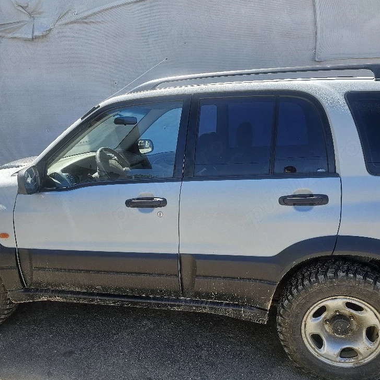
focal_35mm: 28
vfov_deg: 57.3
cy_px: 186
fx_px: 348
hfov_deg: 57.3
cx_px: 203
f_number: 1.7
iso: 40
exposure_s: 1/769
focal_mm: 6.3
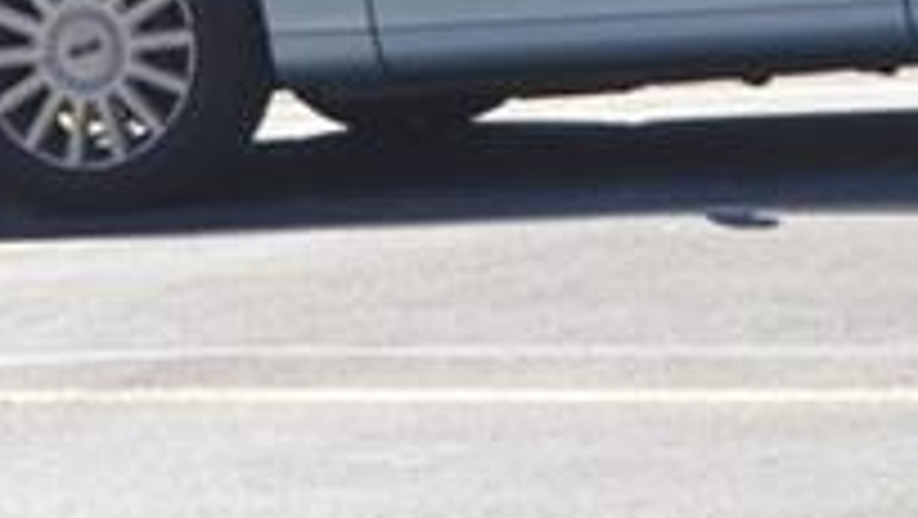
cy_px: -1056
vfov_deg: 3.1
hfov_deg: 5.5
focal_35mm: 381
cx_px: 2110
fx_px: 9281
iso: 100
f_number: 7.1
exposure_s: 1/200
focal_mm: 31
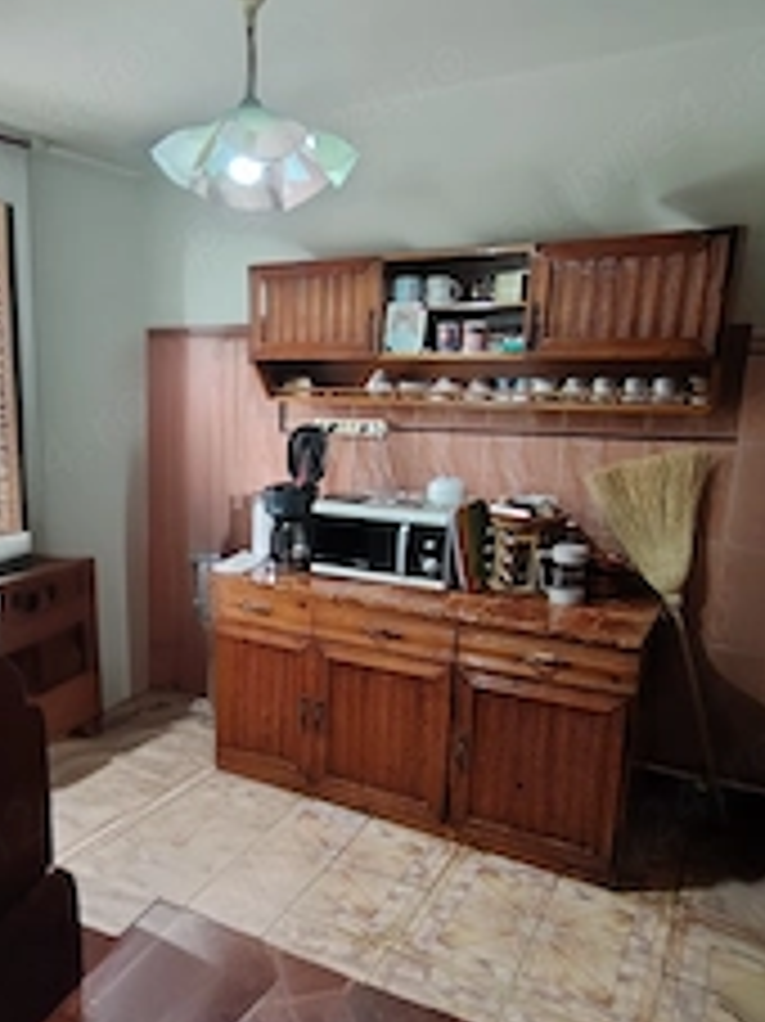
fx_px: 885
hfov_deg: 44.6
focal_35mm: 30
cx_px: 162
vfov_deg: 59.8
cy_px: 567
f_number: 2.2
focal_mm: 1.42
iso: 581
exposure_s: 1/33.3
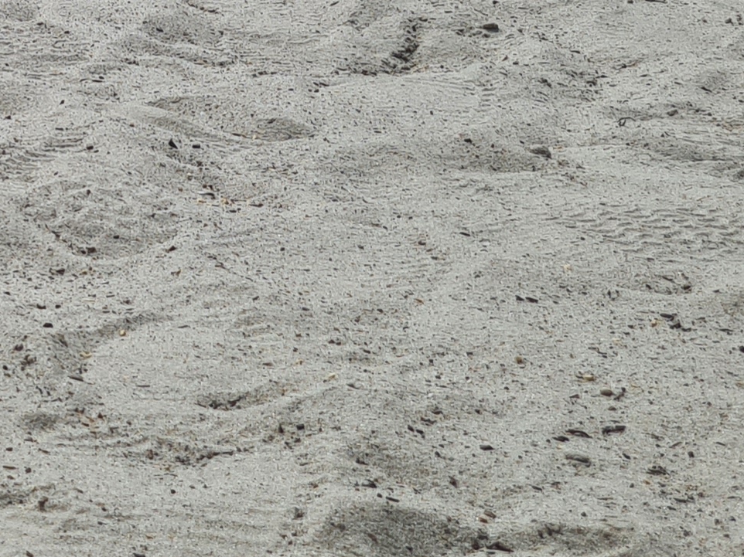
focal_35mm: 109
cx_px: -374
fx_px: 2342
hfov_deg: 16.4
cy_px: -439
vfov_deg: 12.4
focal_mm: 5.4
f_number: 1.8
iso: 50
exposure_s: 1/2624
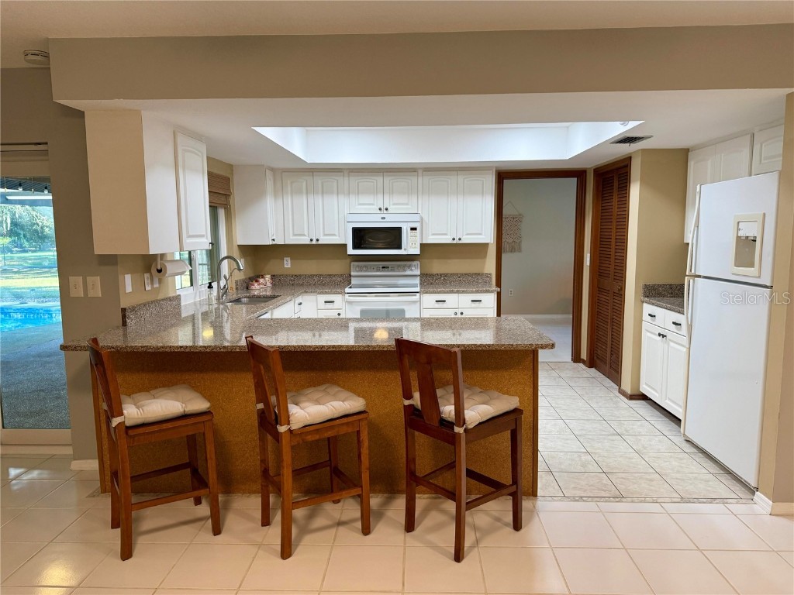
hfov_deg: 71.6
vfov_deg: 56.8
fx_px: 550
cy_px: 298
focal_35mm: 24
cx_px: 397
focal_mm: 6.76
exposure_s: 1/120
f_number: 1.78
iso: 200
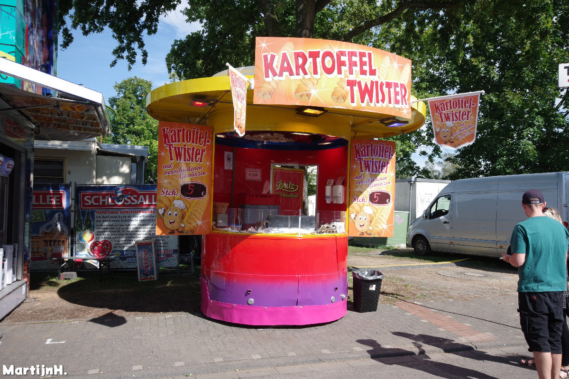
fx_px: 474
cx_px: 284
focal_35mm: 30
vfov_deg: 43.6
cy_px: 190
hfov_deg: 61.9
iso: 800
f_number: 10
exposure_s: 1/500
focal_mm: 20
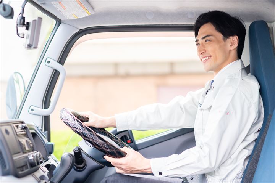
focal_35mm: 85
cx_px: 138
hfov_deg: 23.9
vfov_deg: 16.1
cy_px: 92
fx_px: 649
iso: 320
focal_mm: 85
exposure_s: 1/320
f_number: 2.8
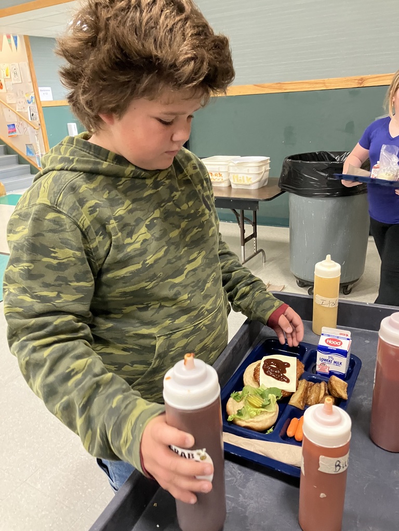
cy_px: 266
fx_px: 430
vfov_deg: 63.4
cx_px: 200
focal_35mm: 28
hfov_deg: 49.7
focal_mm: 3.99
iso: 320
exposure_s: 1/40
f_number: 1.8
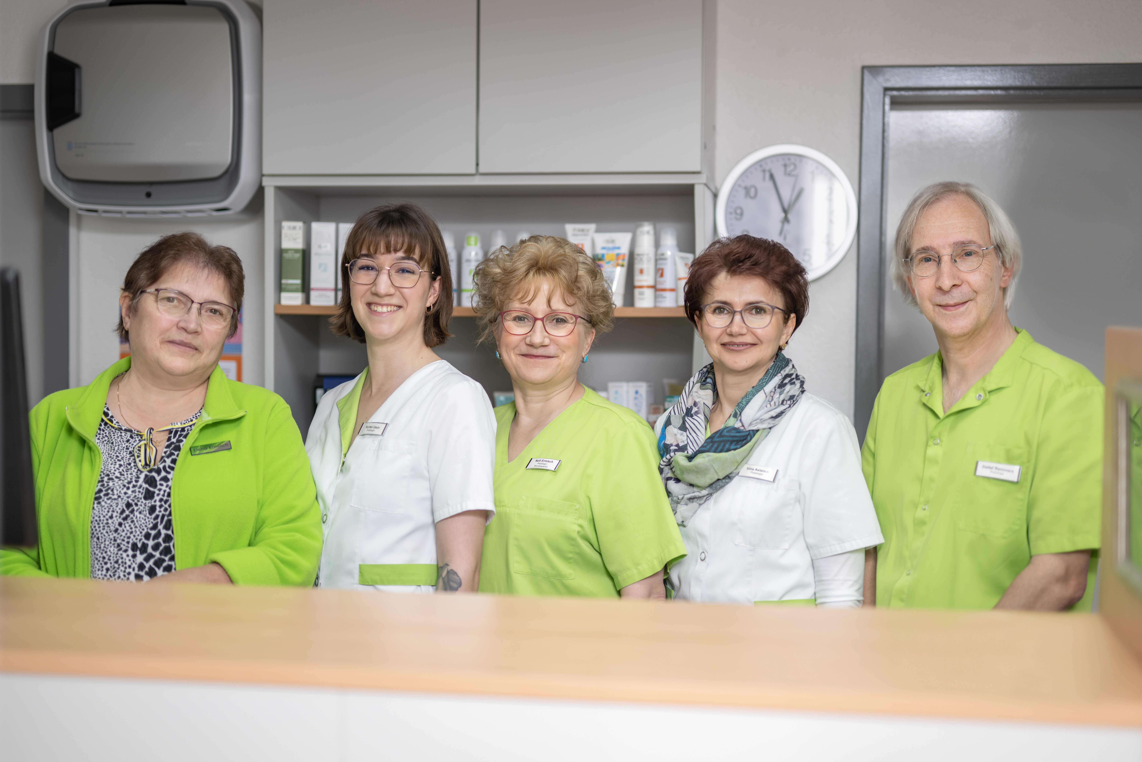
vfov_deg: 27.0
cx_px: 571
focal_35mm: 50
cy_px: 381
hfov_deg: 39.6
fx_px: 1586
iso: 64
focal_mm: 50
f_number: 1.2
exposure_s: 1/200
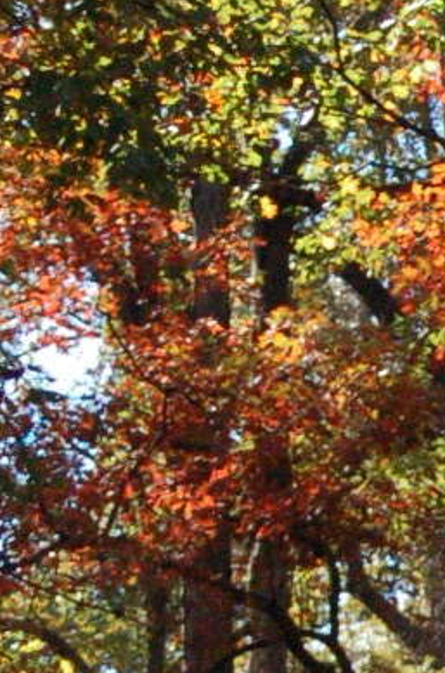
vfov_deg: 4.2
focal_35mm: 489
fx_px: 9107
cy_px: 593
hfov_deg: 2.8
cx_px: 741
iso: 1600
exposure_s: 1/2500
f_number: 4
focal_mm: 56
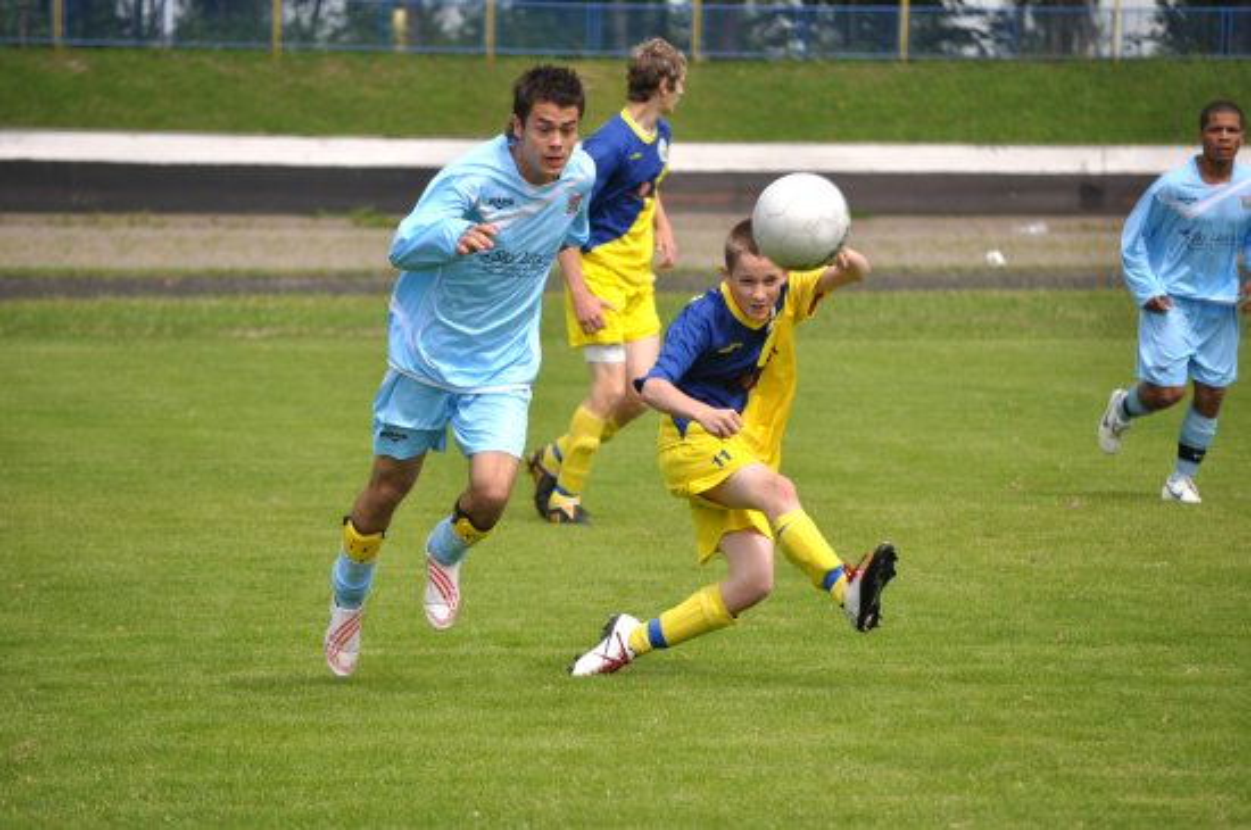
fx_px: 7807
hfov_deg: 9.2
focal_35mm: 225
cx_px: 626
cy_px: 415
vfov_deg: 6.1
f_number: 5
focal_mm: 150
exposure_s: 1/800
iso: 200
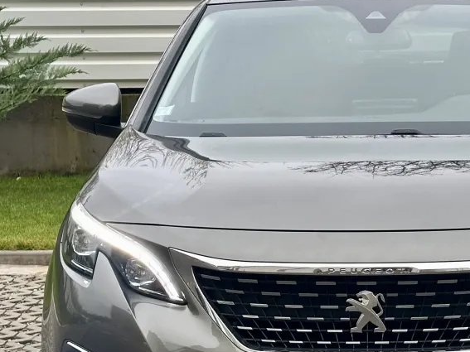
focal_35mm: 122
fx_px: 1656
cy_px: 212
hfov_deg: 16.0
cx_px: 385
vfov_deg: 12.1
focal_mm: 6.86
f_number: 1.78
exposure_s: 1/121
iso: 50
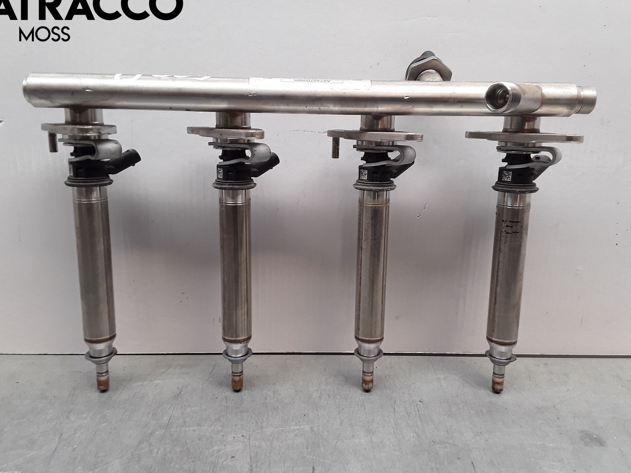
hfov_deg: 61.7
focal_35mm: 29
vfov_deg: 48.2
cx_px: 314
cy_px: 231
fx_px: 529
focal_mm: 2.91
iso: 40
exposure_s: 1/50
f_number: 1.9
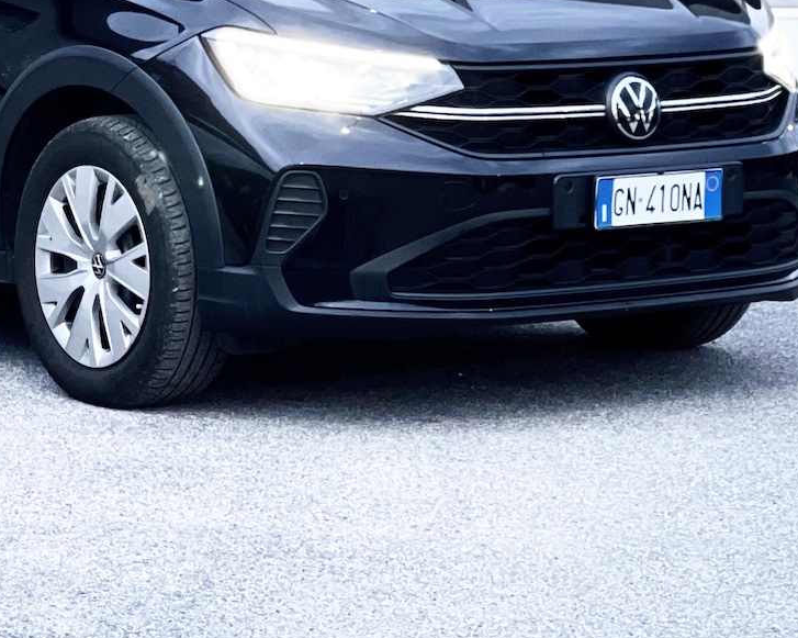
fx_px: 3164
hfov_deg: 14.3
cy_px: 4
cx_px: 159
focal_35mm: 134
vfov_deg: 11.4
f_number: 2.2
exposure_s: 1/33
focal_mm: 7.5
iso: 200
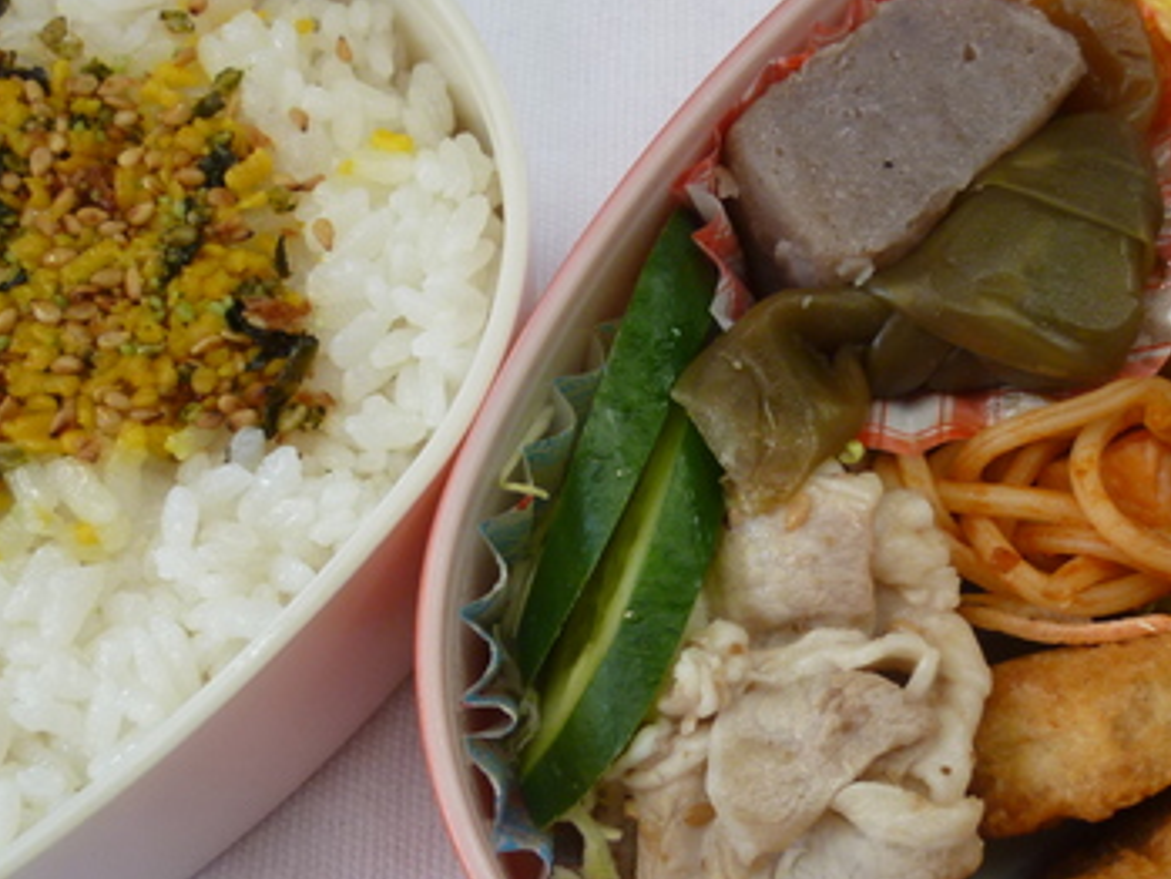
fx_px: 1489
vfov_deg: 32.8
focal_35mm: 44
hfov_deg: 42.9
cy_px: 530
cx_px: 621
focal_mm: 4.3
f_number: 2.2
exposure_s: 1/60
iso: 100
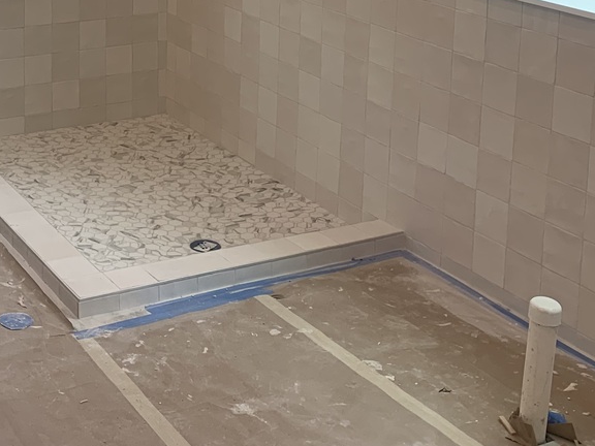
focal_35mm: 65
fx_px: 1117
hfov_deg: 28.8
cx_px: 74
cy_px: -79
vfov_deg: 21.1
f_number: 1.8
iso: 32
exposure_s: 1/120
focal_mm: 4.25
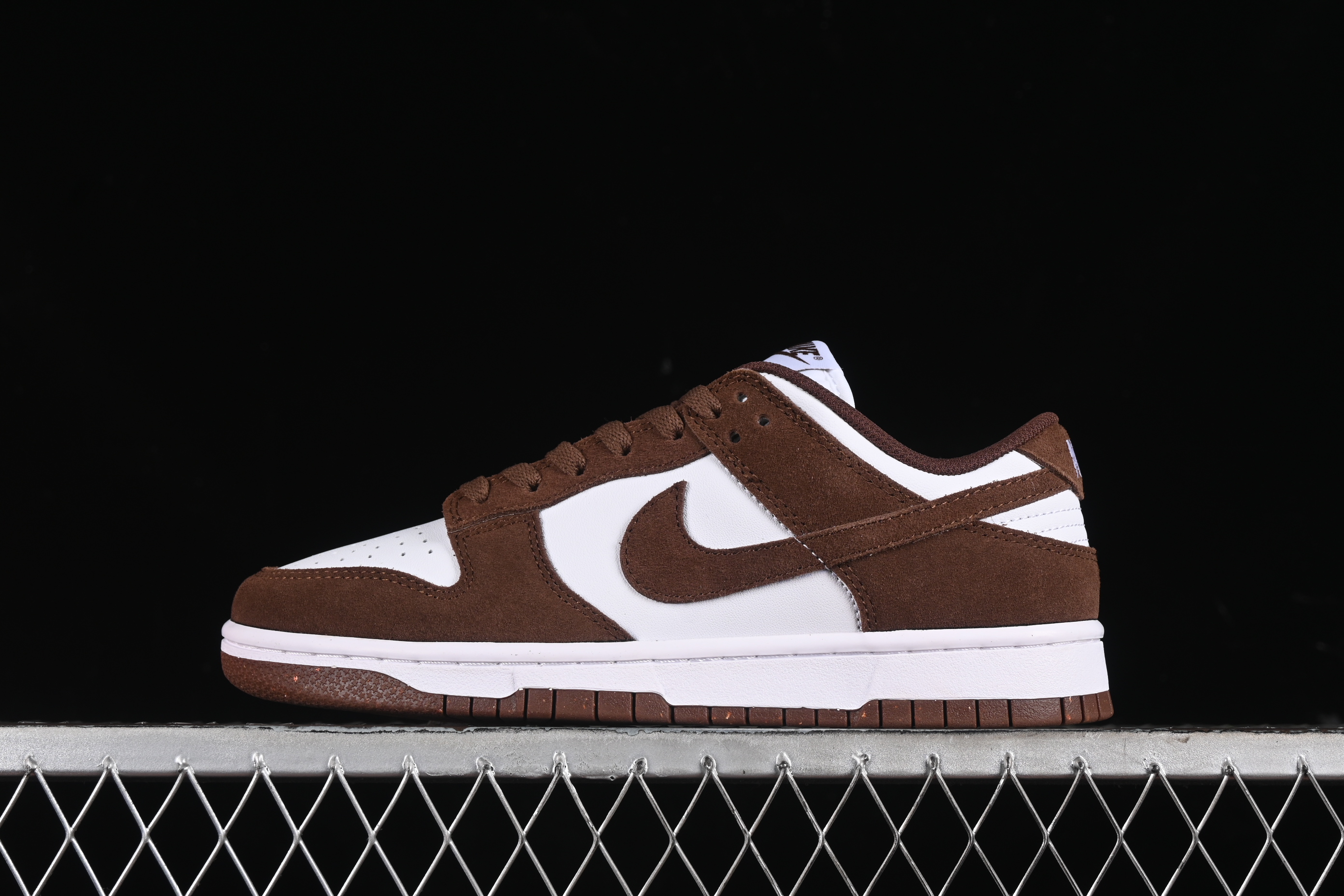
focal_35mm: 75
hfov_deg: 27.0
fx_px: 2800
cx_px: 672
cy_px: 448
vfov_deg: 18.2
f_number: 8
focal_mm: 50
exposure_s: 1/80
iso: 160
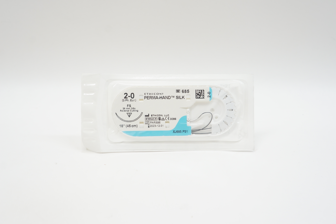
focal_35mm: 40
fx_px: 378
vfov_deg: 32.9
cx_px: 168
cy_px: 112
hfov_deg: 48.0
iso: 400
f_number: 7.1
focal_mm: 27
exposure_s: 1/40
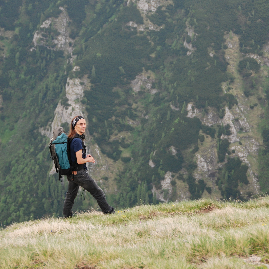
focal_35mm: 144
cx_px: 135
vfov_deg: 12.2
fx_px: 1263
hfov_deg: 12.2
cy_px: 151
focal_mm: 75
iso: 320
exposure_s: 1/125
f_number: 5.3
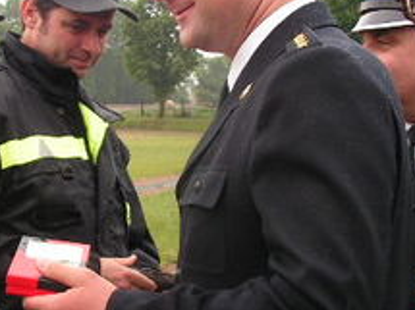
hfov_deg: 18.4
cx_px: 151
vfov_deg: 13.8
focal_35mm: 107
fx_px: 1282
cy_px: 178
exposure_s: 1/100
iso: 64
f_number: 3.2
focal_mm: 7.8
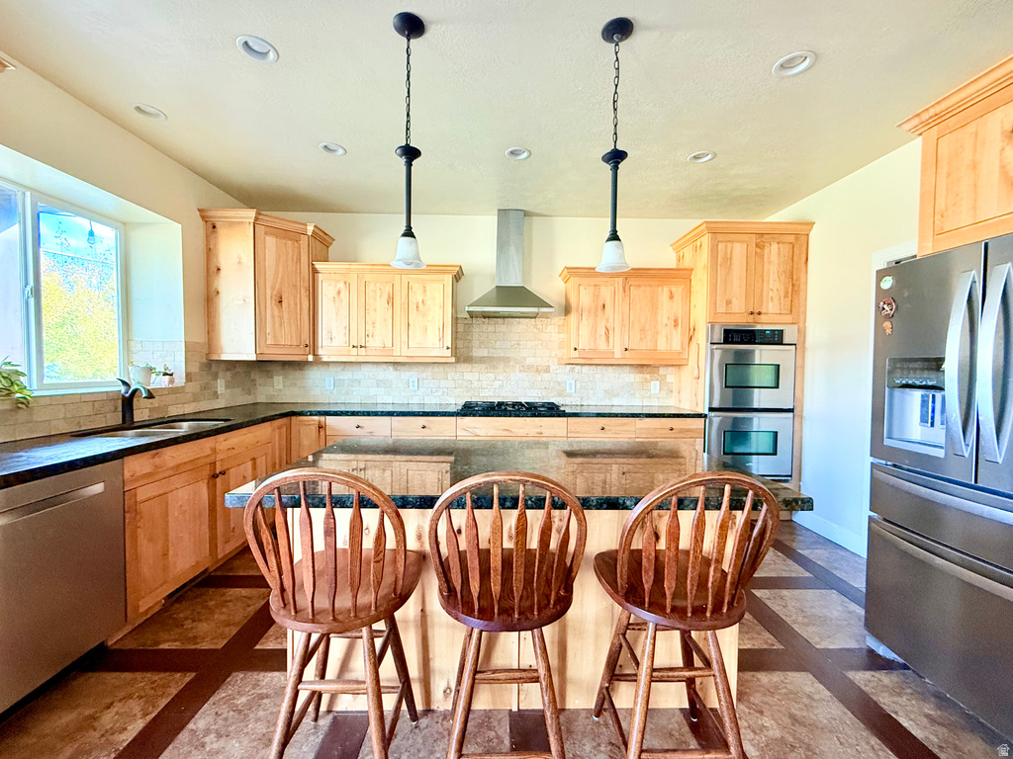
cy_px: 380
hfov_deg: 102.1
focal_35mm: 14
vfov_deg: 85.7
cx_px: 506
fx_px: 410
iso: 400
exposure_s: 1/60
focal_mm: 2.22
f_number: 2.2
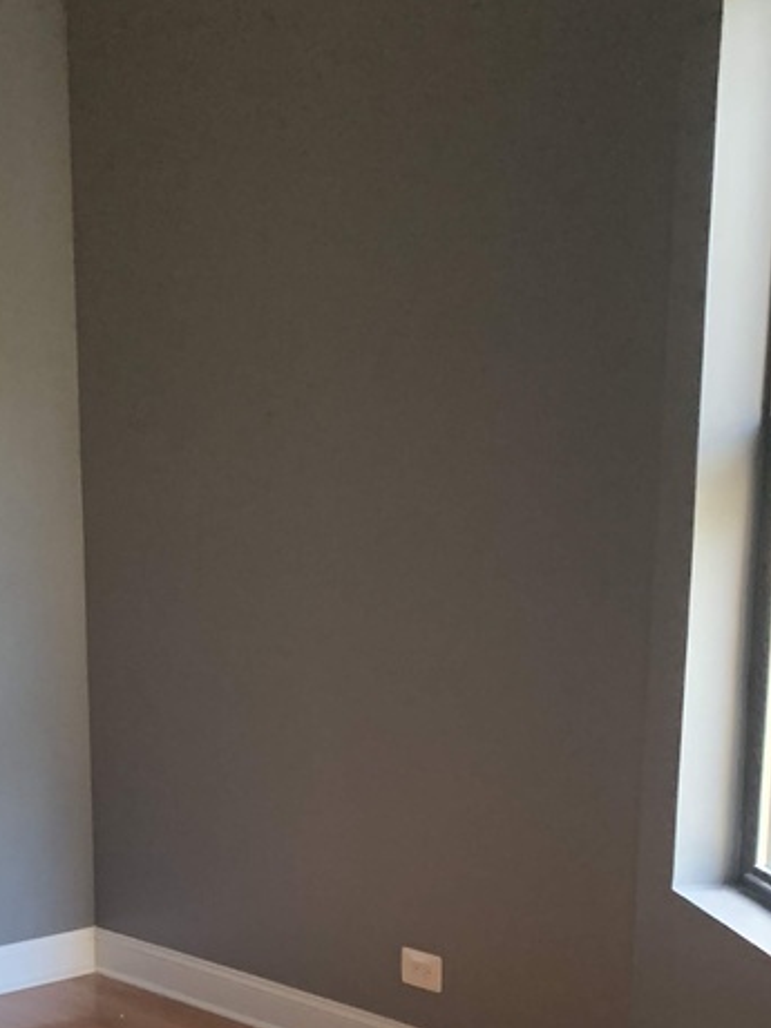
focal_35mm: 61
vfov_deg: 30.2
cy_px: 934
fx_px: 1812
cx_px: 174
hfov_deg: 23.7
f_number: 1.8
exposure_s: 1/44
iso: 400
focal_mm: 4.25
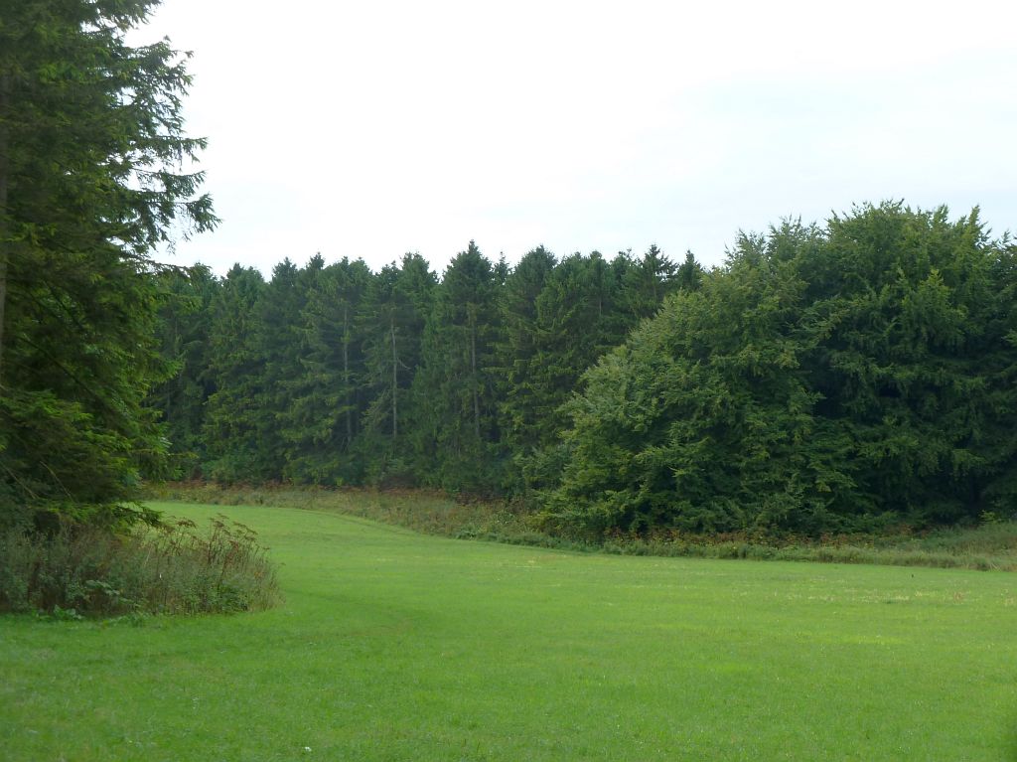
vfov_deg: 17.8
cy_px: 381
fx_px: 2437
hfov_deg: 23.6
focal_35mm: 83
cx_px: 508
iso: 80
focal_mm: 13.7
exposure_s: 1/125
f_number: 4.2
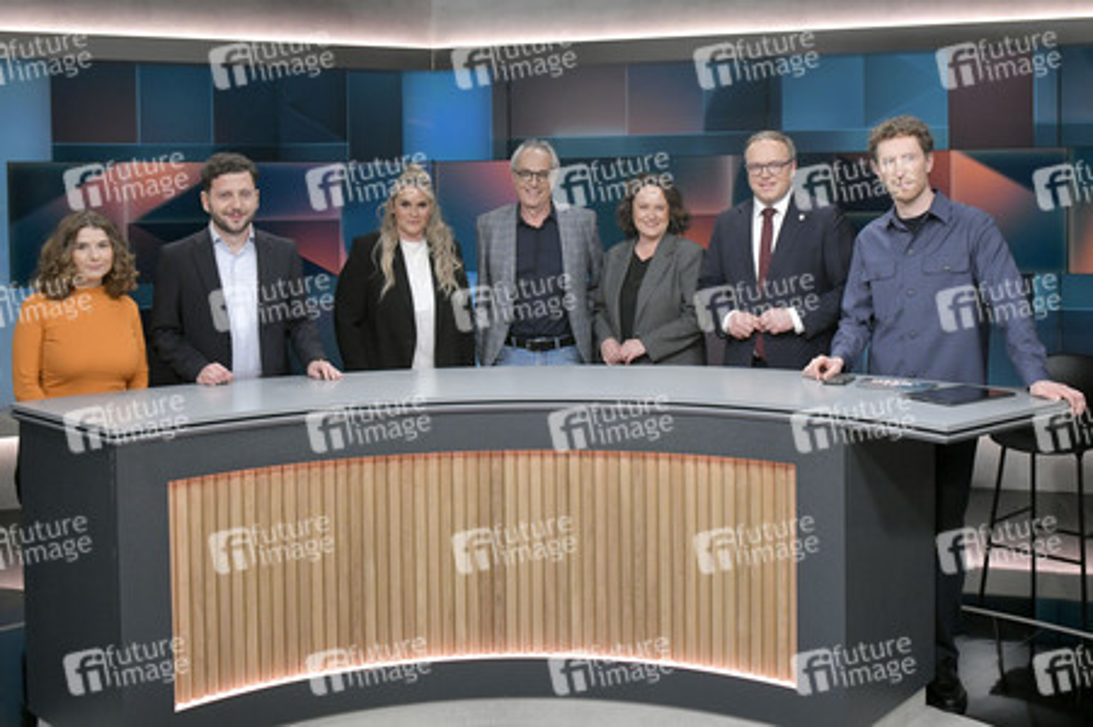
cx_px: 546
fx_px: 880
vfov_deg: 44.9
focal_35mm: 29
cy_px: 364
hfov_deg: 63.7
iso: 2000
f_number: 5.6
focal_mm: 29
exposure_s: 1/200
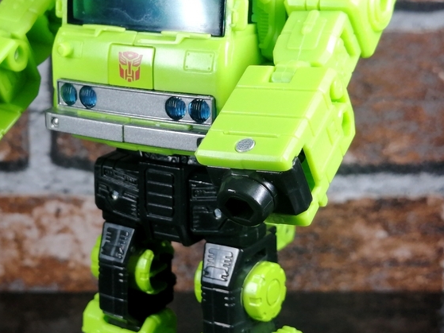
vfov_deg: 17.8
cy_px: 179
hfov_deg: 23.4
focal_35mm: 83
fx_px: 1064
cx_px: 142
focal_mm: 3.62
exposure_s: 1/100
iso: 50
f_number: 1.8
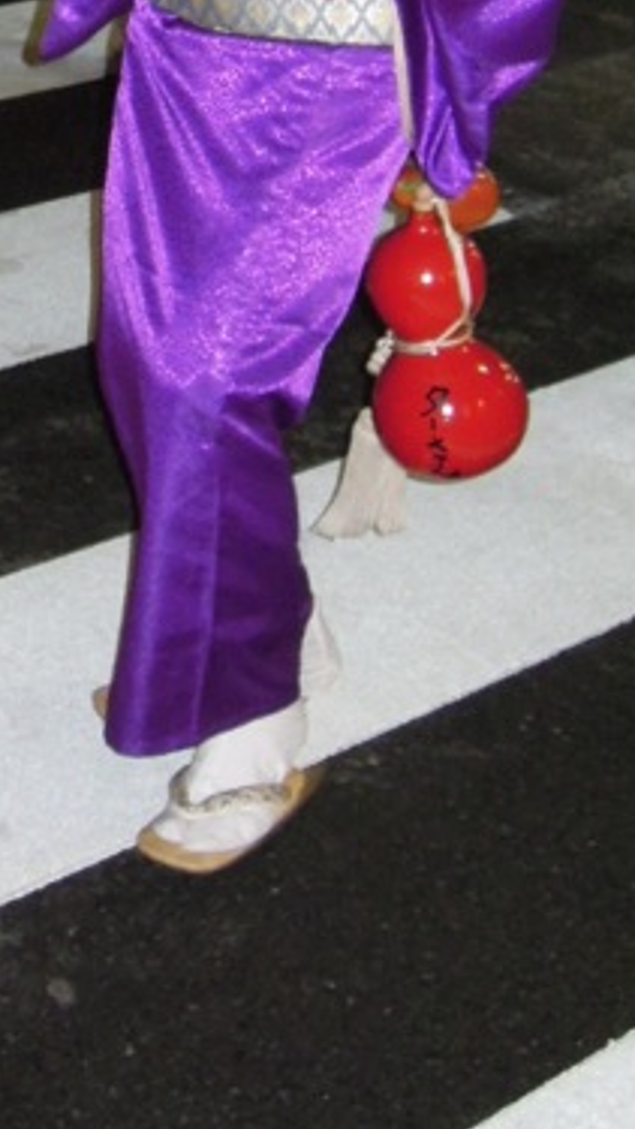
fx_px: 2693
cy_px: -208
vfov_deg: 22.0
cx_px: -150
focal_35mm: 90
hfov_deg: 13.1
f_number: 3
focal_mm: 5.5
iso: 400
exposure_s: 1/30
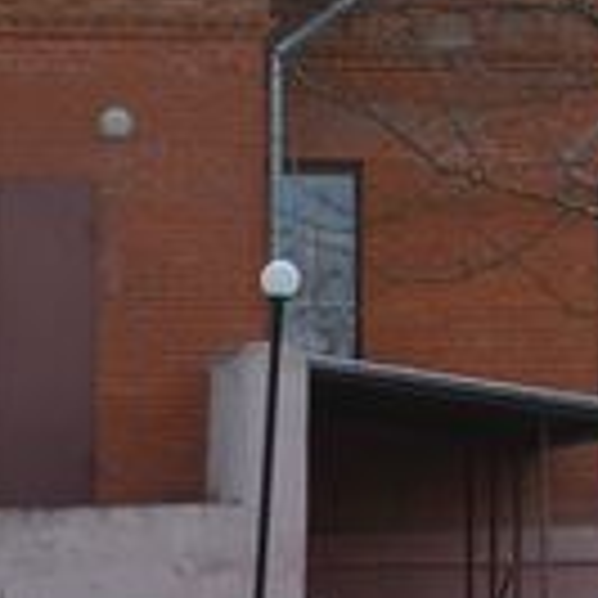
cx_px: 701
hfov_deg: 6.9
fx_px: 4945
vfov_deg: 6.7
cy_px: -558
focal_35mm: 253
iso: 110
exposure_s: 1/250
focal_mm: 22
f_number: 8
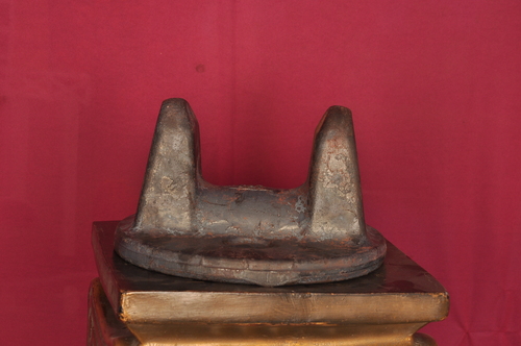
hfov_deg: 20.6
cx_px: 260
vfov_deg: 13.8
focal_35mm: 99
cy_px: 173
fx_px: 1431
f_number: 10
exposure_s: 1/125
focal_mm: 66
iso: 250
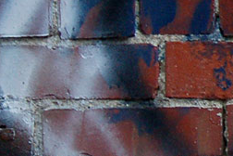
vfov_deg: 3.8
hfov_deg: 5.5
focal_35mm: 357
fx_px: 2310
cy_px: -58
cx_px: 610
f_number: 4
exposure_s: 1/60
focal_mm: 40
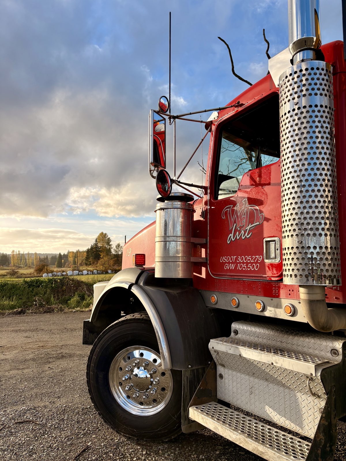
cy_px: 230
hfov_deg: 53.1
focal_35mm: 26
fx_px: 347
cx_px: 173
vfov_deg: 67.3
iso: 50
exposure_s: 1/1706
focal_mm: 5.96
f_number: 1.6
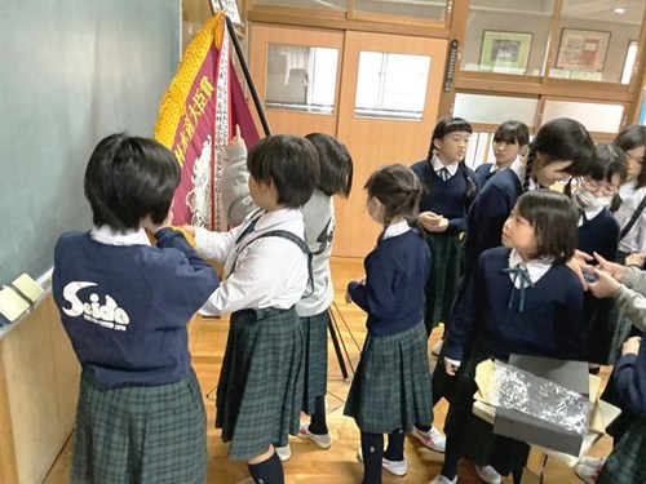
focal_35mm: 29
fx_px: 541
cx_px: 323
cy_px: 242
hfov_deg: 61.7
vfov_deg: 48.2
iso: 250
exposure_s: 1/60
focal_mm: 3
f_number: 1.8
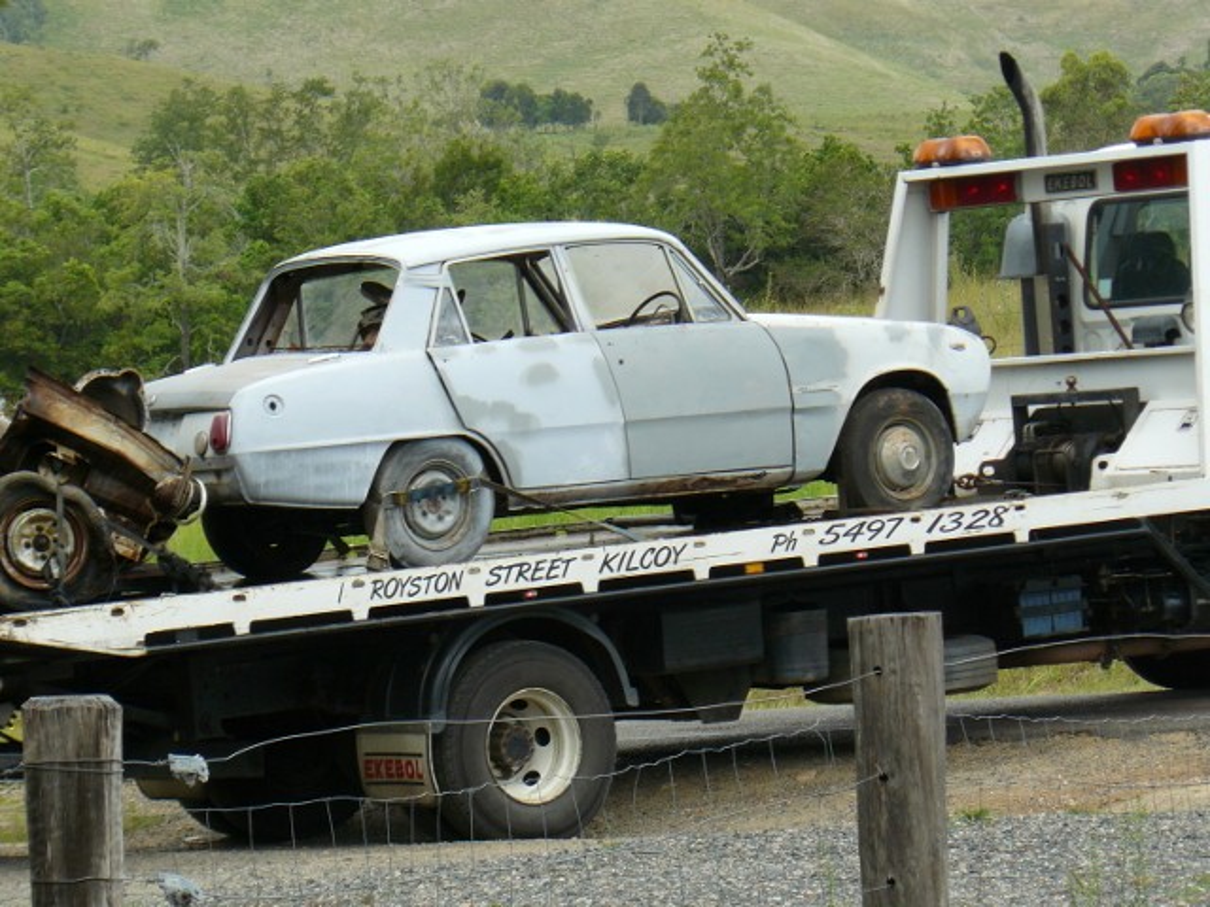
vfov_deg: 7.0
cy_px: 454
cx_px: 605
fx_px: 7410
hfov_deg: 9.3
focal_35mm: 212
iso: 100
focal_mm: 35.4
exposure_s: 1/200
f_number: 4.5
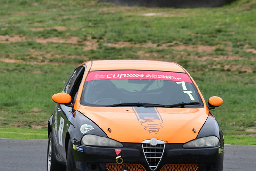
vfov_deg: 1.2
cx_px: 97
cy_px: 110
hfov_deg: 1.9
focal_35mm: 1105
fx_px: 7857
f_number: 11
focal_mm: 500
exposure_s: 1/640
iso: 1250
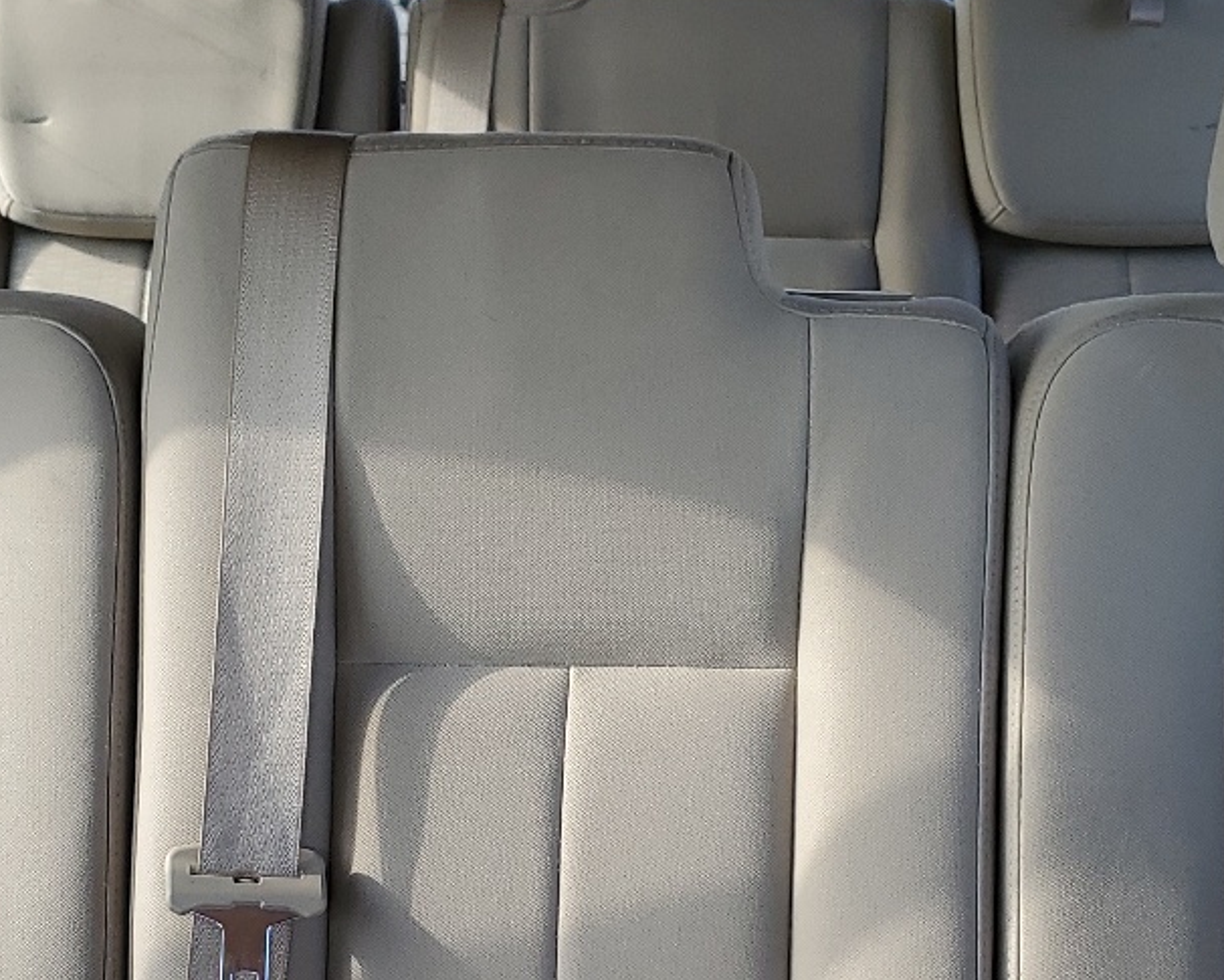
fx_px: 2428
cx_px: 588
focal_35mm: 67
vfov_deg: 22.6
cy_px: 742
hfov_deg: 28.3
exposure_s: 1/120
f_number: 1.5
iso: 52
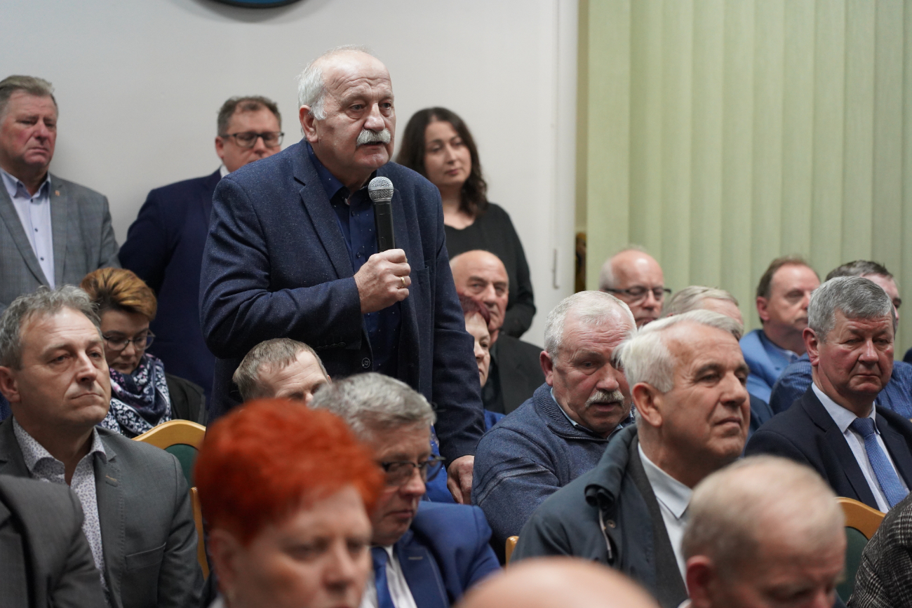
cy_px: 304
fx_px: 2635
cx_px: 456
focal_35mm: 104
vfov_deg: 13.2
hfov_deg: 19.6
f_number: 4
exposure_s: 1/160
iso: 5000
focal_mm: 104
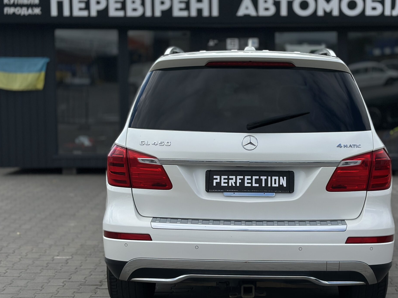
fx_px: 770
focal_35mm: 67
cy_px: 116
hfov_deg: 28.9
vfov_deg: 21.9
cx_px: 234
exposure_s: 1/8929
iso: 100
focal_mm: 6.86
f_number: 1.78
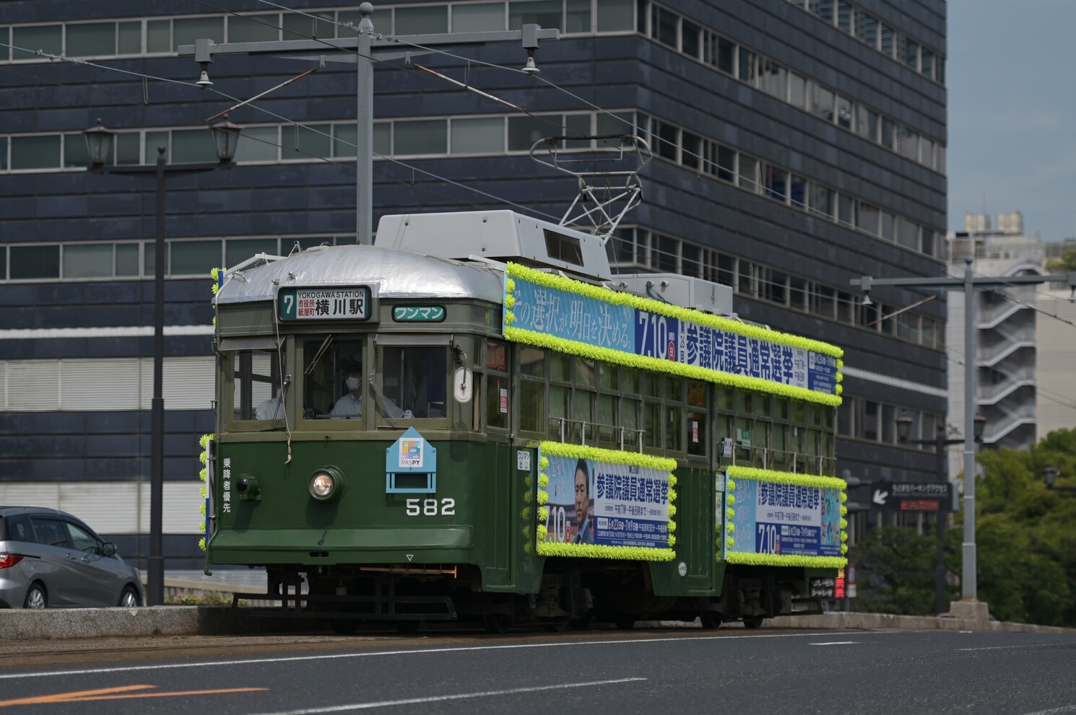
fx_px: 3345
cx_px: 538
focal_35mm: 112
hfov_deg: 18.3
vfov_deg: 12.2
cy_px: 358
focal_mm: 112
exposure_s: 1/2500
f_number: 2.8
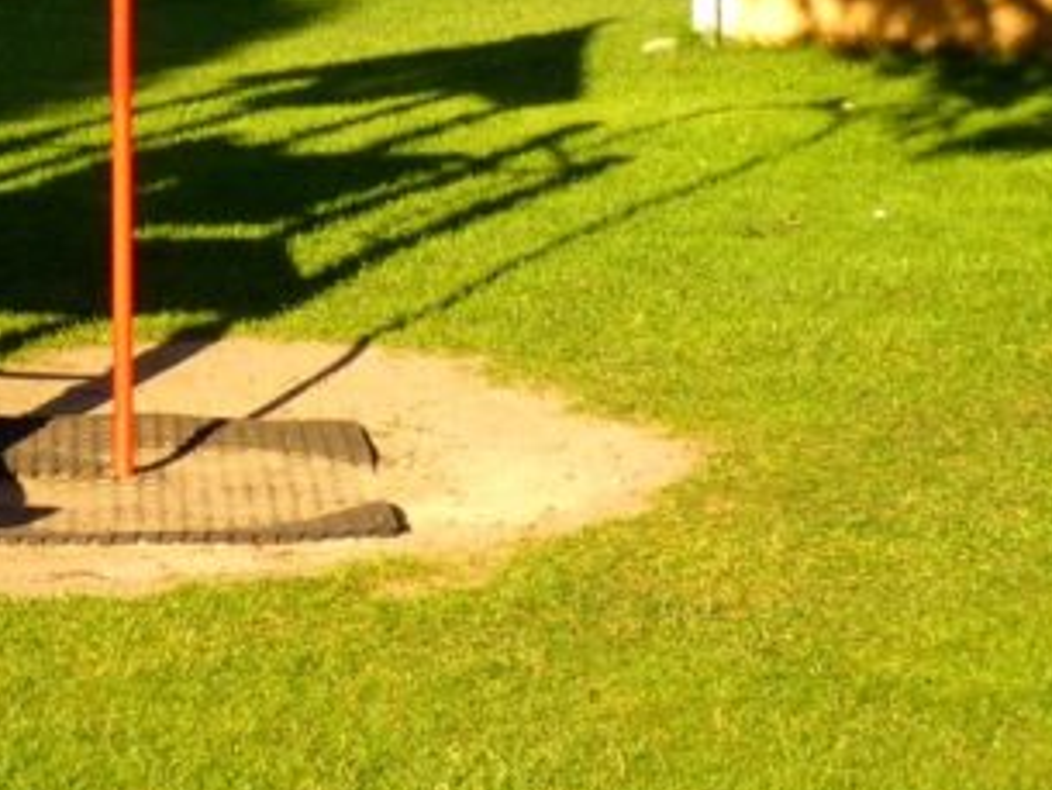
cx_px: -193
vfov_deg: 9.6
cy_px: -262
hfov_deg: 12.8
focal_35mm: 151
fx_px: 4591
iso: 80
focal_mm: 8
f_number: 4
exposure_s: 1/200
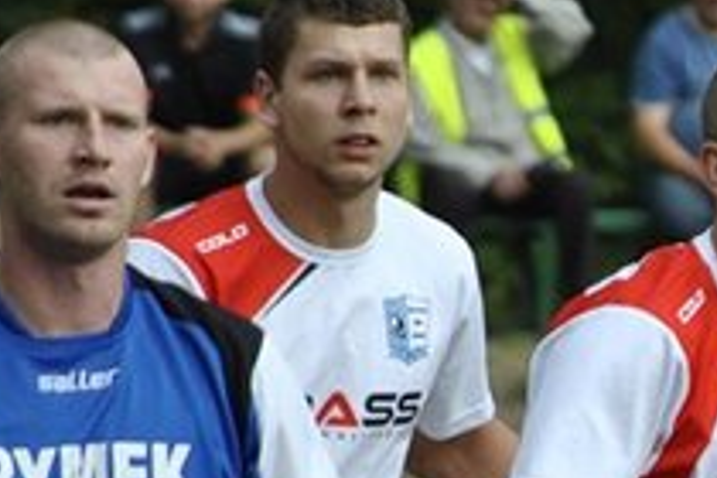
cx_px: 891
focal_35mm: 929
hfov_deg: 2.2
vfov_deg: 1.5
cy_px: 664
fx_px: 18501
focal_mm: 200
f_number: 5.6
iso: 220
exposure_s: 1/500
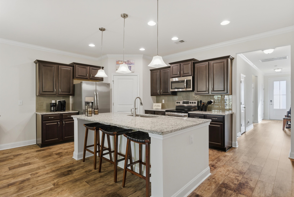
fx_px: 155
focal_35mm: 19
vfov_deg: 64.6
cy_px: 98
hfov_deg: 86.9
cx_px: 147
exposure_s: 1/50
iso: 400
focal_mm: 19
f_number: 7.1
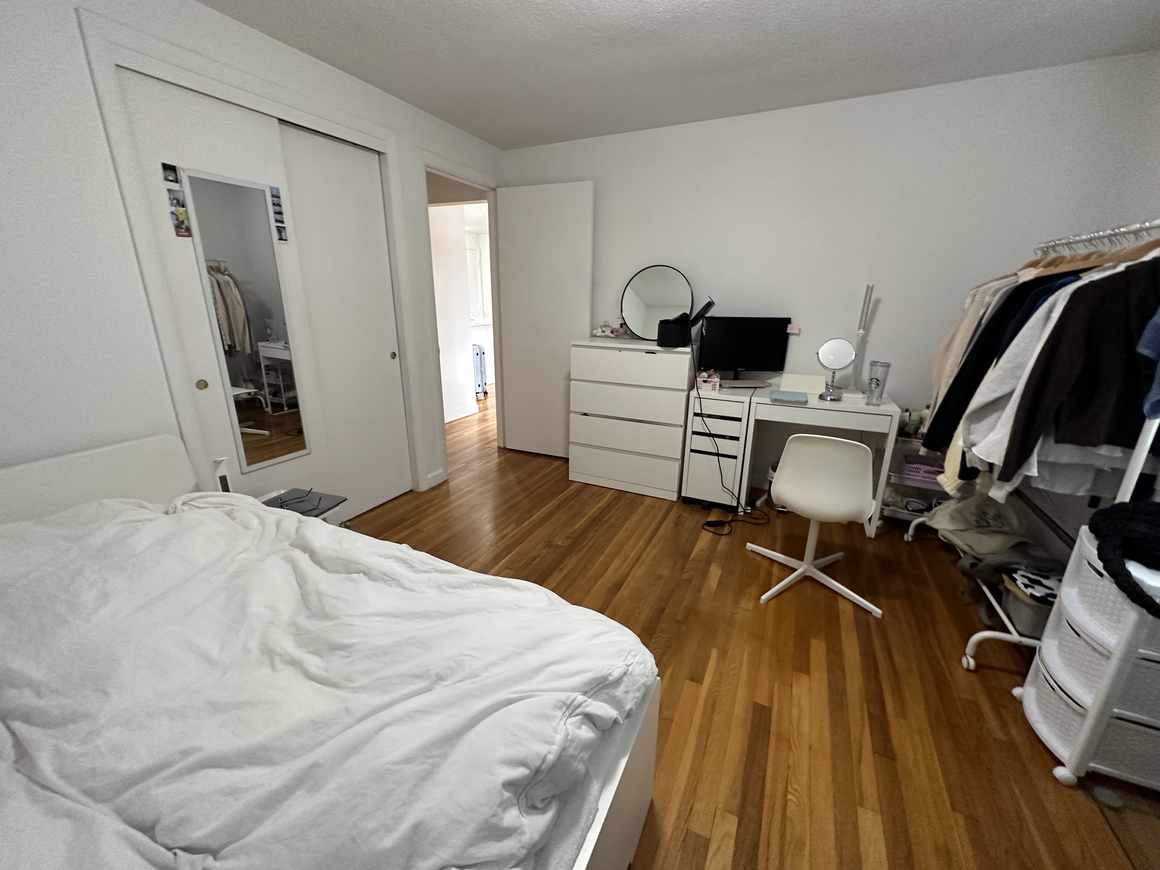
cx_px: 580
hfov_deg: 102.1
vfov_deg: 85.7
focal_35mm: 14
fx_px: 469
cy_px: 435
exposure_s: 1/60
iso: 320
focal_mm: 2.22
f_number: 2.2
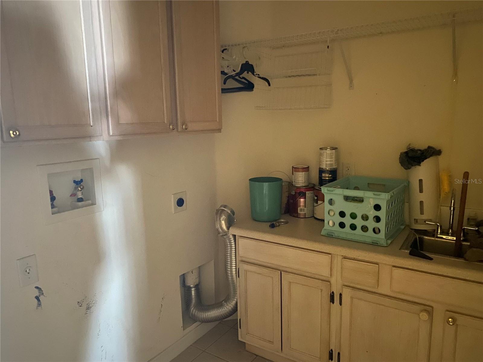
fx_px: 363
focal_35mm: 26
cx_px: 242
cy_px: 181
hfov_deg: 67.3
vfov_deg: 53.1
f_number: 1.8
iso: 640
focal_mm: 4.25
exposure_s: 1/8
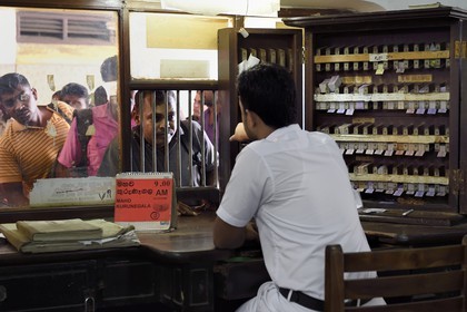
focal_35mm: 70
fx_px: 908
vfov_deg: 19.5
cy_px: 156
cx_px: 234
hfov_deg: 28.8
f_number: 5
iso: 1600
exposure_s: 1/30
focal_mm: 70
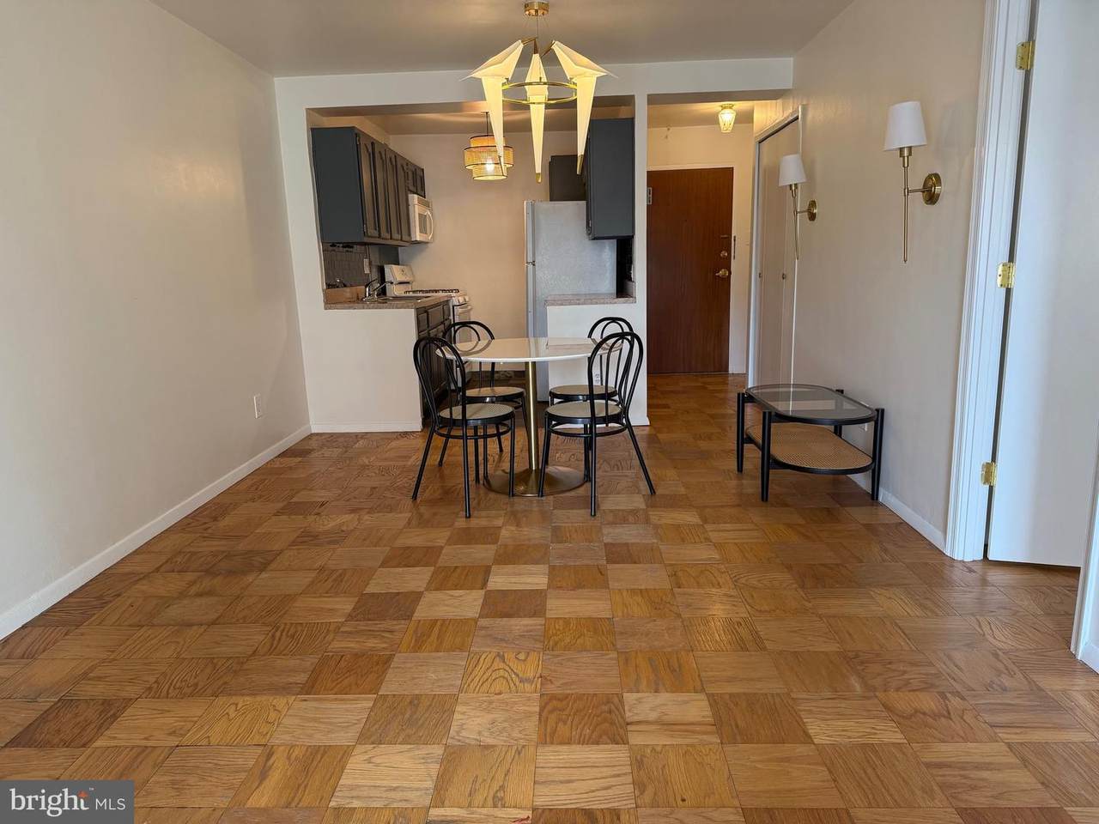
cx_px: 550
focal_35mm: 24
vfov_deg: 56.8
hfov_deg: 71.6
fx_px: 762
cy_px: 412
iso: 250
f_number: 1.78
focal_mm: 6.76
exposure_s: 1/120
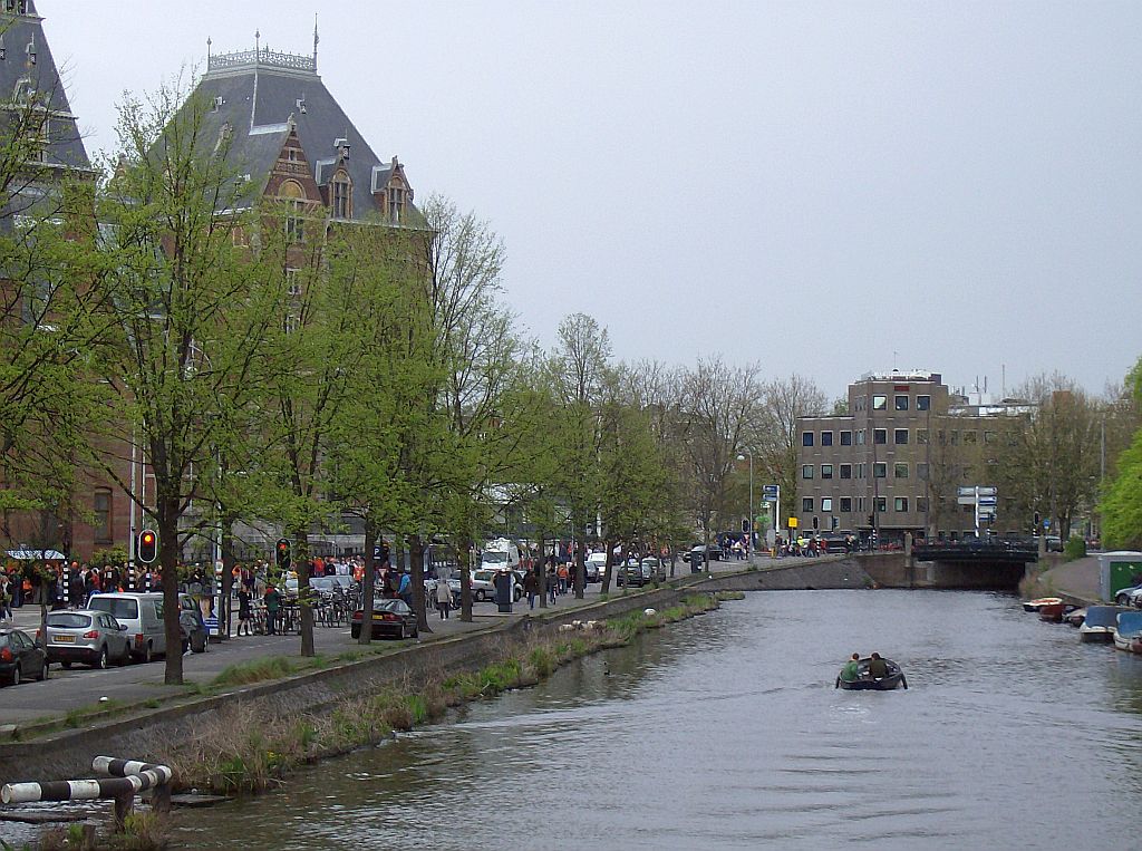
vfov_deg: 14.7
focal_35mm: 100
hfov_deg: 19.7
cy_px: 426
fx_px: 3291
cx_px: 571
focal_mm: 16.6
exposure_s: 1/322
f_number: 4.6
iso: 100
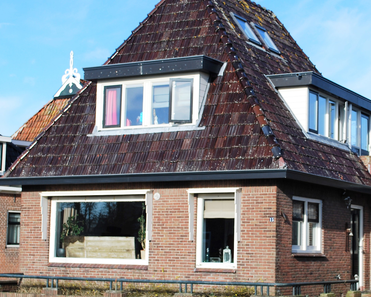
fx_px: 692
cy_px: 124
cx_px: 230
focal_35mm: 63
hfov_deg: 29.9
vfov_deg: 24.2
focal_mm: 32
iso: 100
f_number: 8
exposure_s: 1/250
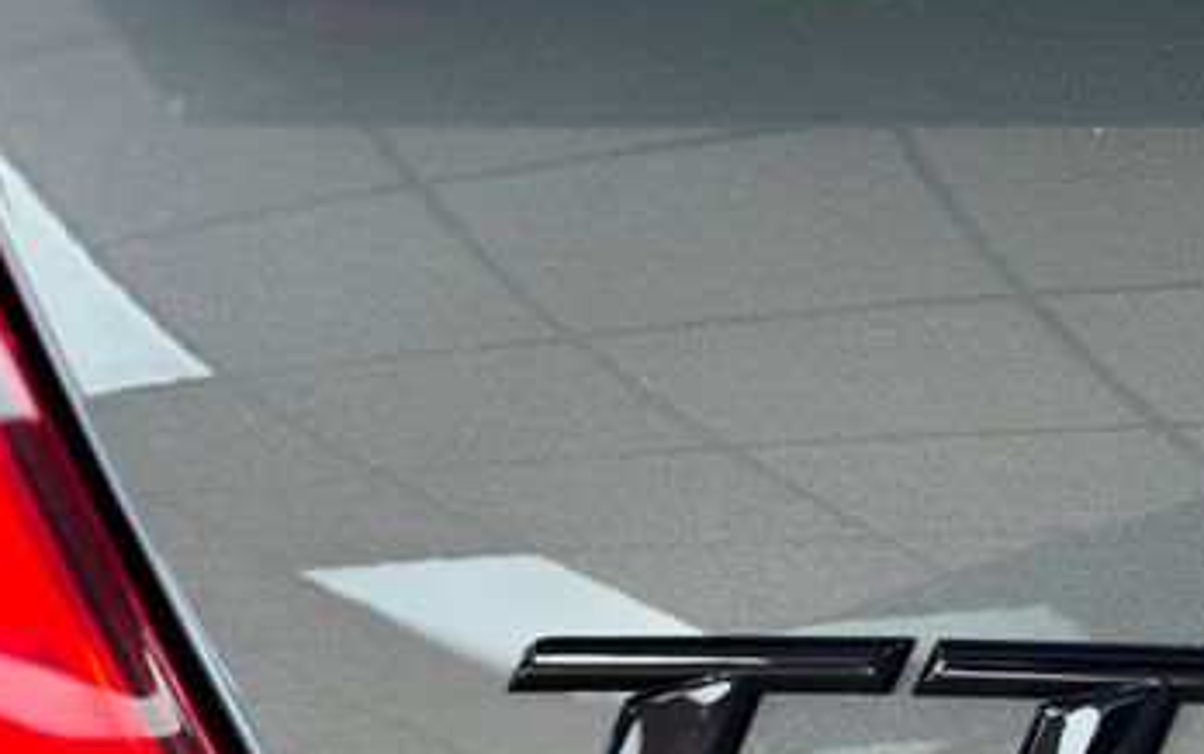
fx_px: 4925
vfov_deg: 8.7
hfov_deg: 13.8
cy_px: 792
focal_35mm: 150
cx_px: 1090
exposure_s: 1/40
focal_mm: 9
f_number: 2.8
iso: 125
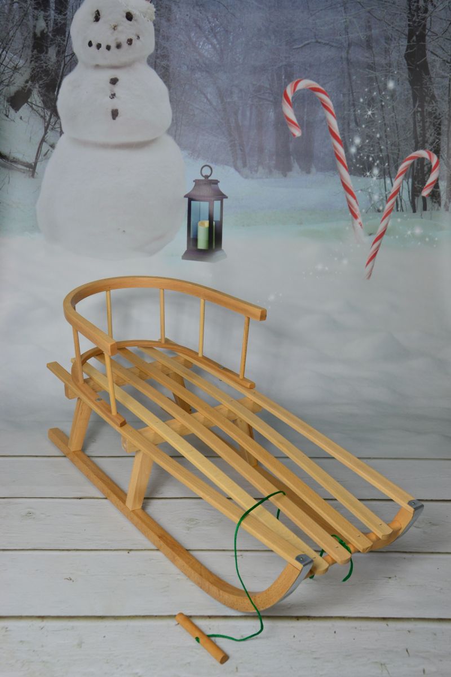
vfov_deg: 51.3
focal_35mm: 38
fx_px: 705
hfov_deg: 35.5
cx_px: 226
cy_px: 338
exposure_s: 1/40
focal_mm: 25
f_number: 7.1
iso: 400
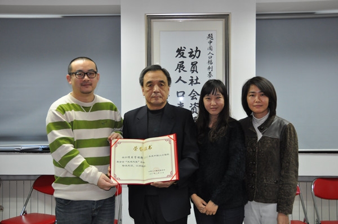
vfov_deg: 34.1
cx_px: 169
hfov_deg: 49.6
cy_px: 112
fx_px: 366
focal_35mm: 39
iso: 800
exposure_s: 1/60
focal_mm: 26
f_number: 4
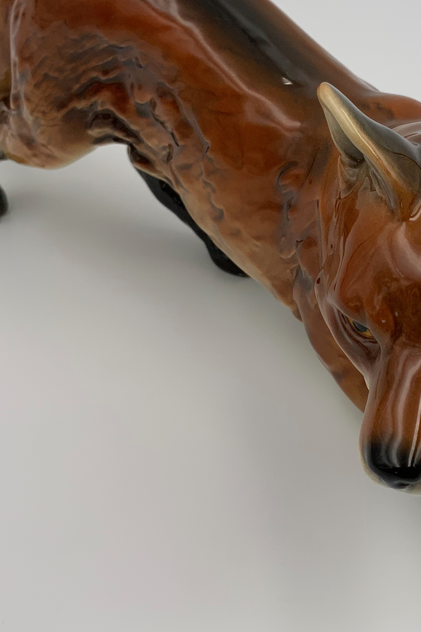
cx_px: 340
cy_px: 272
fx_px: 947
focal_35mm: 54
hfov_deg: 24.6
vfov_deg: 36.8
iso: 16
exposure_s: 1/962
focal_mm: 3
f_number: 1.8
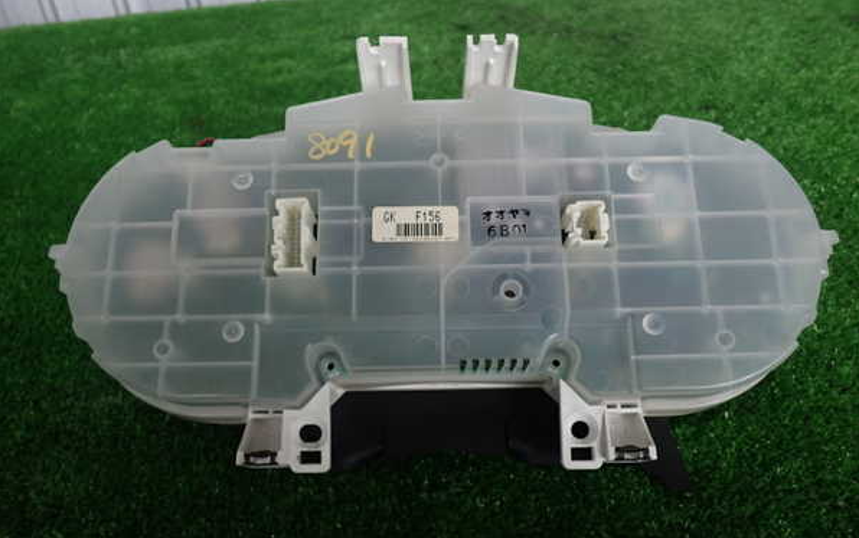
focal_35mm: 32
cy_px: 277
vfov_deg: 39.5
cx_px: 430
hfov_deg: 59.6
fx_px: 749
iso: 320
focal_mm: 5.5
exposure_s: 1/125
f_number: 2.3
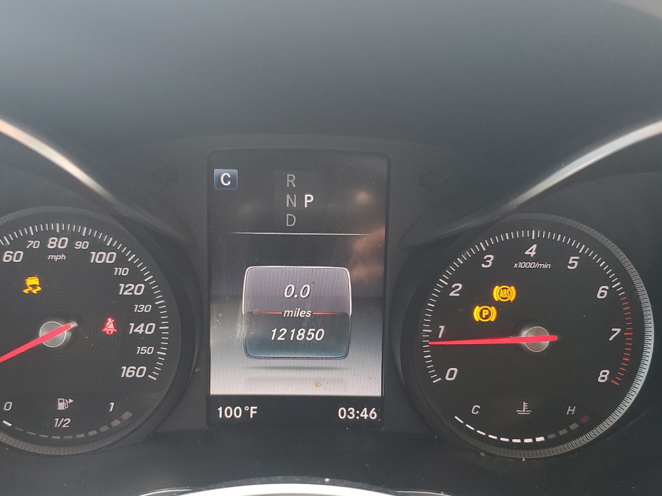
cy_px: 299
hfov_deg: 55.3
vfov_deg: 42.7
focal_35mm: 33
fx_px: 631
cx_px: 303
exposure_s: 1/120
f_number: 1.5
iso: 97
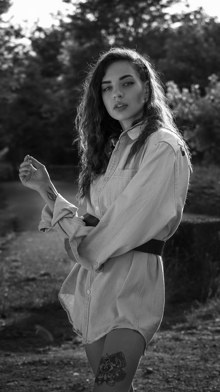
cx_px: 126
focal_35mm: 86
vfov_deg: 24.7
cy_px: 203
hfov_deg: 14.1
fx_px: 892
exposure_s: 1/500
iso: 200
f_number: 4
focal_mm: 50
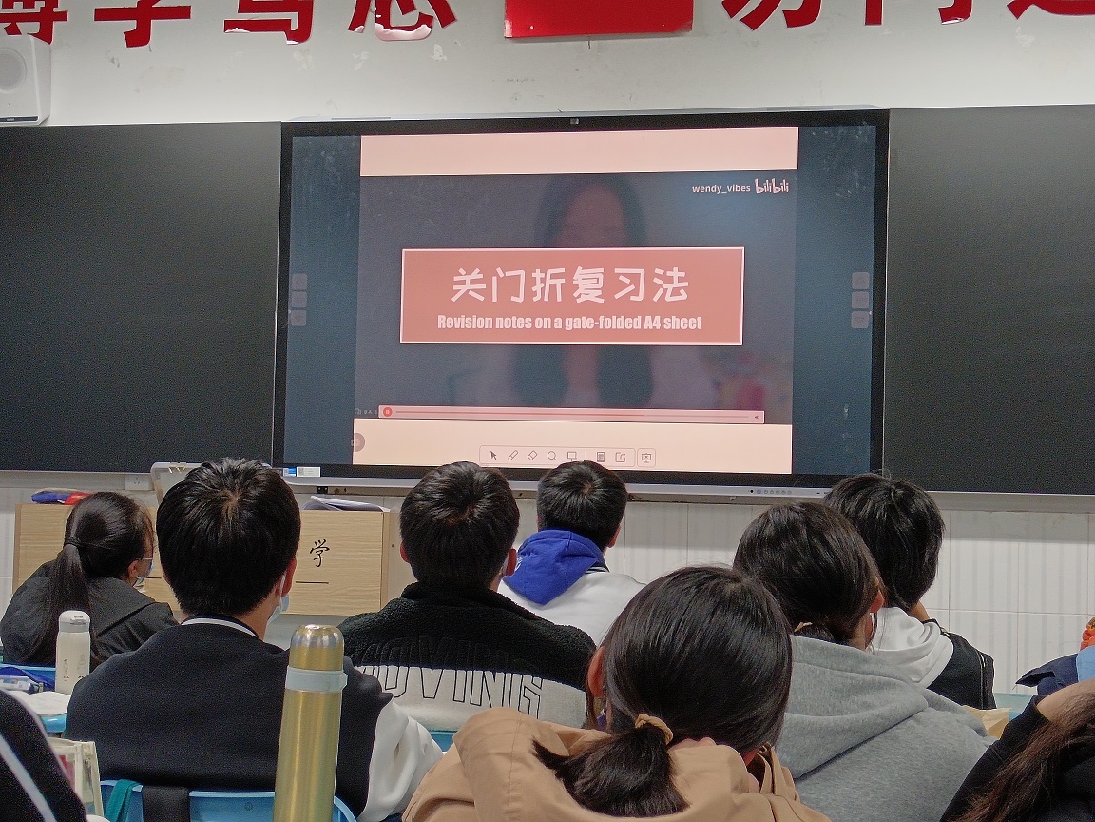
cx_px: 548
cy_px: 411
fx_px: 2278
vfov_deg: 20.4
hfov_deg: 27.0
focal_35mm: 72
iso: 723
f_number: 1.8
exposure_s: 1/50
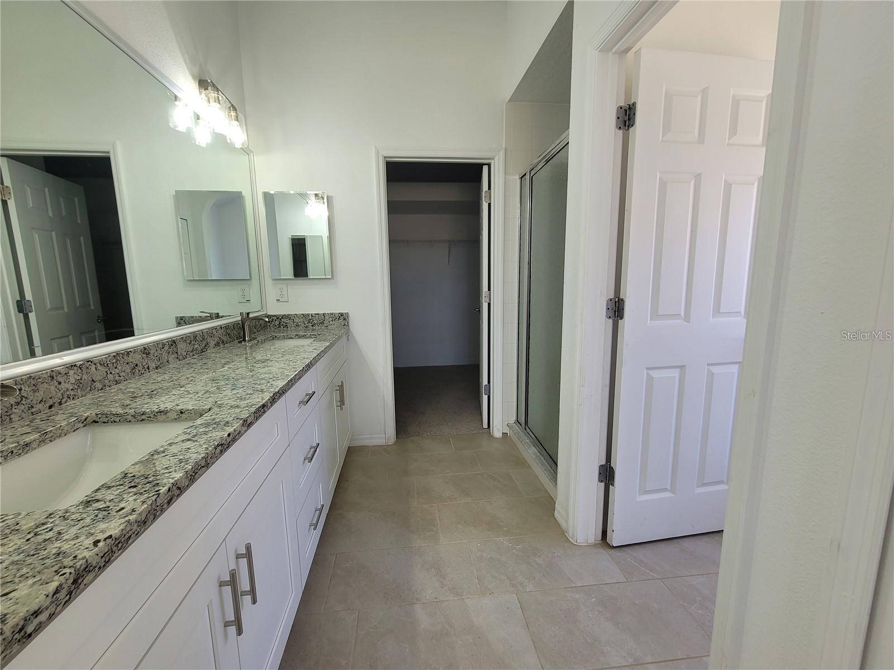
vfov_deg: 89.9
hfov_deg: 106.2
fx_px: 336
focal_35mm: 13
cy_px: 335
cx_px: 447
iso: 64
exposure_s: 1/60
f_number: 2.2
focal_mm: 2.2
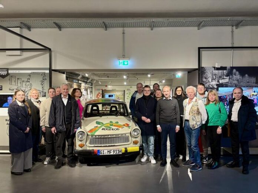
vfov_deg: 53.1
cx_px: 129
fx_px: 194
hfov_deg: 67.3
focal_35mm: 26
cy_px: 96
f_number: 1.6
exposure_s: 1/94
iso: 125
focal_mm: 5.96
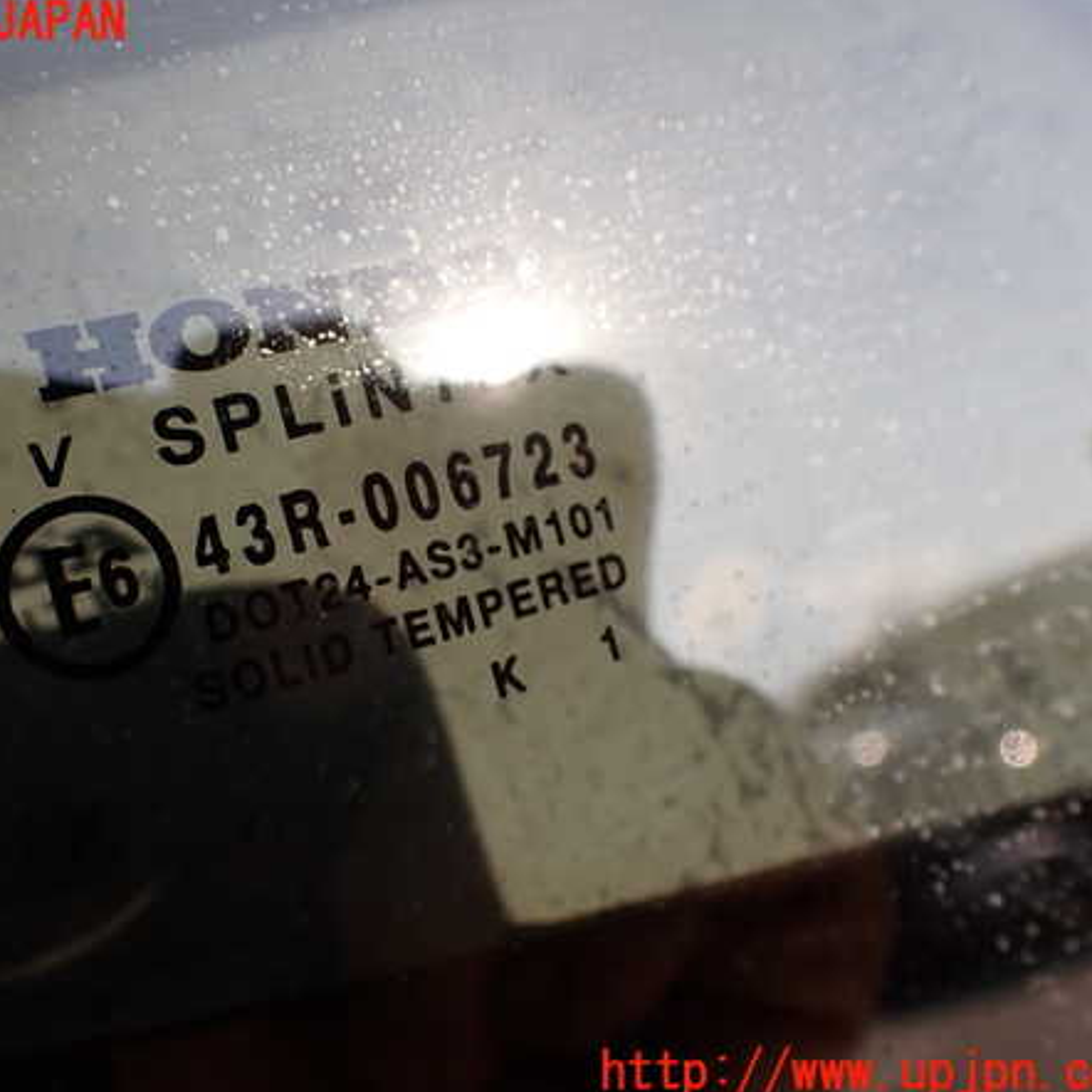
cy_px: 548
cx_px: 418
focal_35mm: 36
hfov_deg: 45.7
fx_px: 1285
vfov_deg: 46.0
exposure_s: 1/400
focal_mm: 5.4
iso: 100
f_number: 3.2
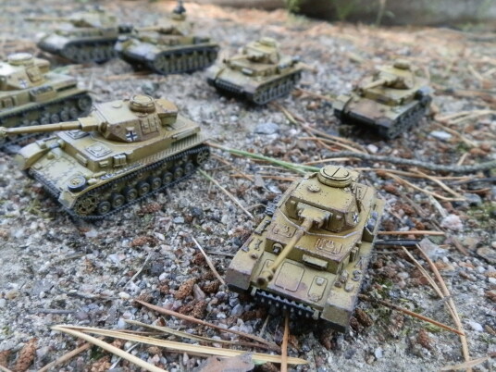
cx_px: 248
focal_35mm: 28
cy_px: 186
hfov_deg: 63.4
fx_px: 401
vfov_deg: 49.7
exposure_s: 1/320
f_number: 3.1
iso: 400
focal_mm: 5
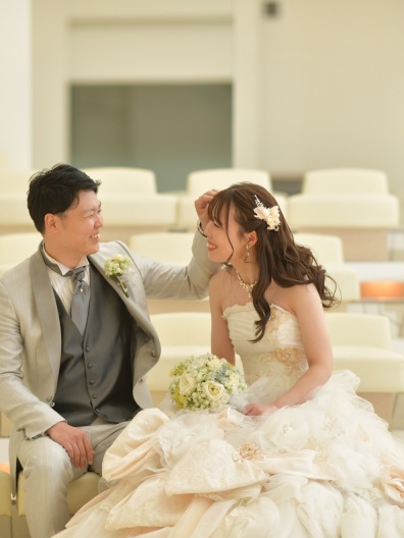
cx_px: 155
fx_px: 2381
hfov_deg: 9.7
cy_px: 270
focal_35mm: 153
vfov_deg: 12.9
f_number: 2
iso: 320
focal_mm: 105
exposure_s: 1/125
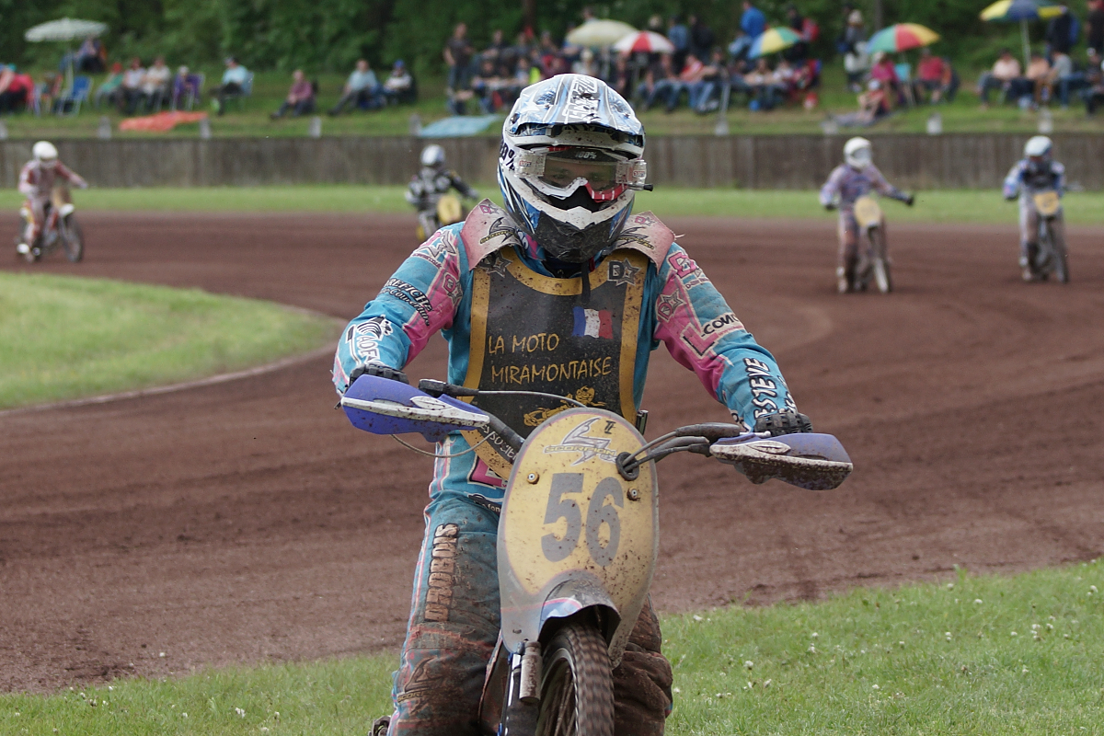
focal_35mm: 180
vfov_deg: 7.6
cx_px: 552
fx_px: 5520
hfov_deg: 11.4
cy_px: 368
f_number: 6.3
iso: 200
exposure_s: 1/400
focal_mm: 120
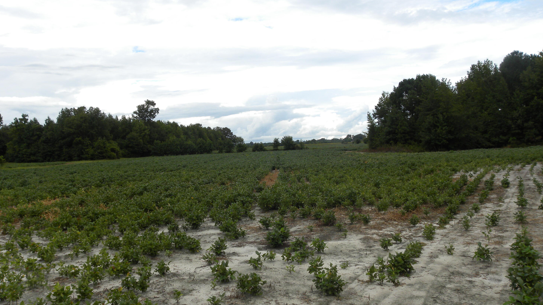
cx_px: 276
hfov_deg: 66.1
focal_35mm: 29
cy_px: 161
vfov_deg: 40.2
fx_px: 418
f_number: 4.5
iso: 64
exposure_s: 1/200
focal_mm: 4.6
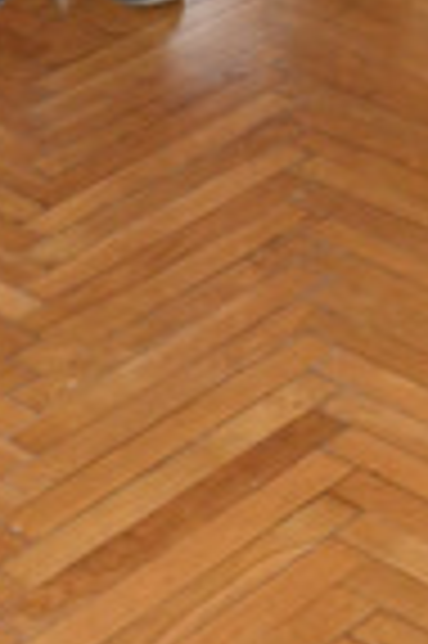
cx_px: 297
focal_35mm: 151
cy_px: -878
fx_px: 2699
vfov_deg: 11.4
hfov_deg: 9.1
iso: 800
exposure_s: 1/60
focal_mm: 18
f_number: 5
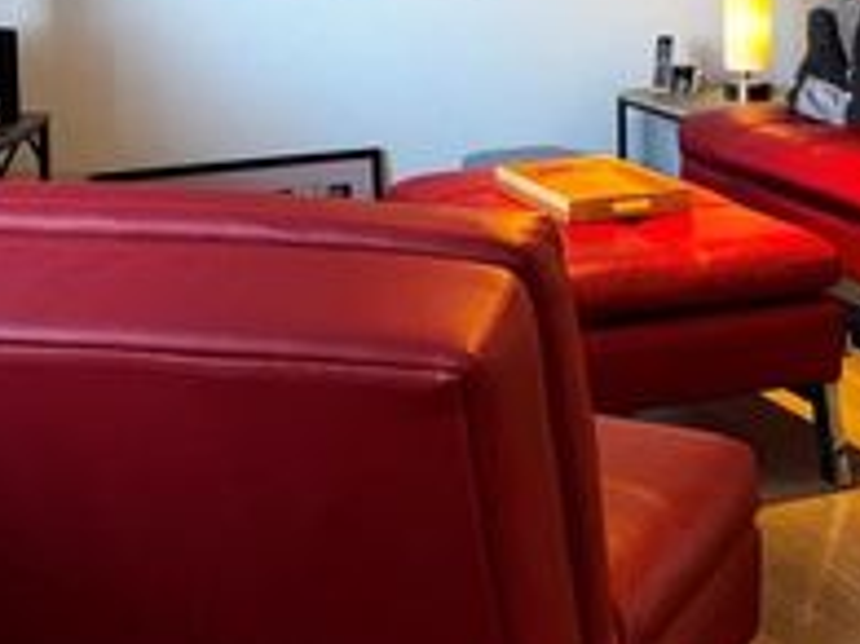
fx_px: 1812
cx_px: 578
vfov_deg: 19.5
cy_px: -7
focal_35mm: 73
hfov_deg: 26.5
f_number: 1.78
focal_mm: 6.76
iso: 100
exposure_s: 1/20
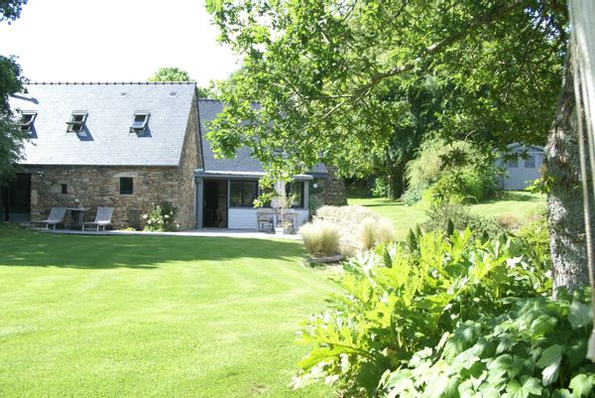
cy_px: 199
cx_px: 298
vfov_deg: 31.9
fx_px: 695
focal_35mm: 42
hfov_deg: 46.4
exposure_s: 1/160
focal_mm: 28
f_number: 8
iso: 100
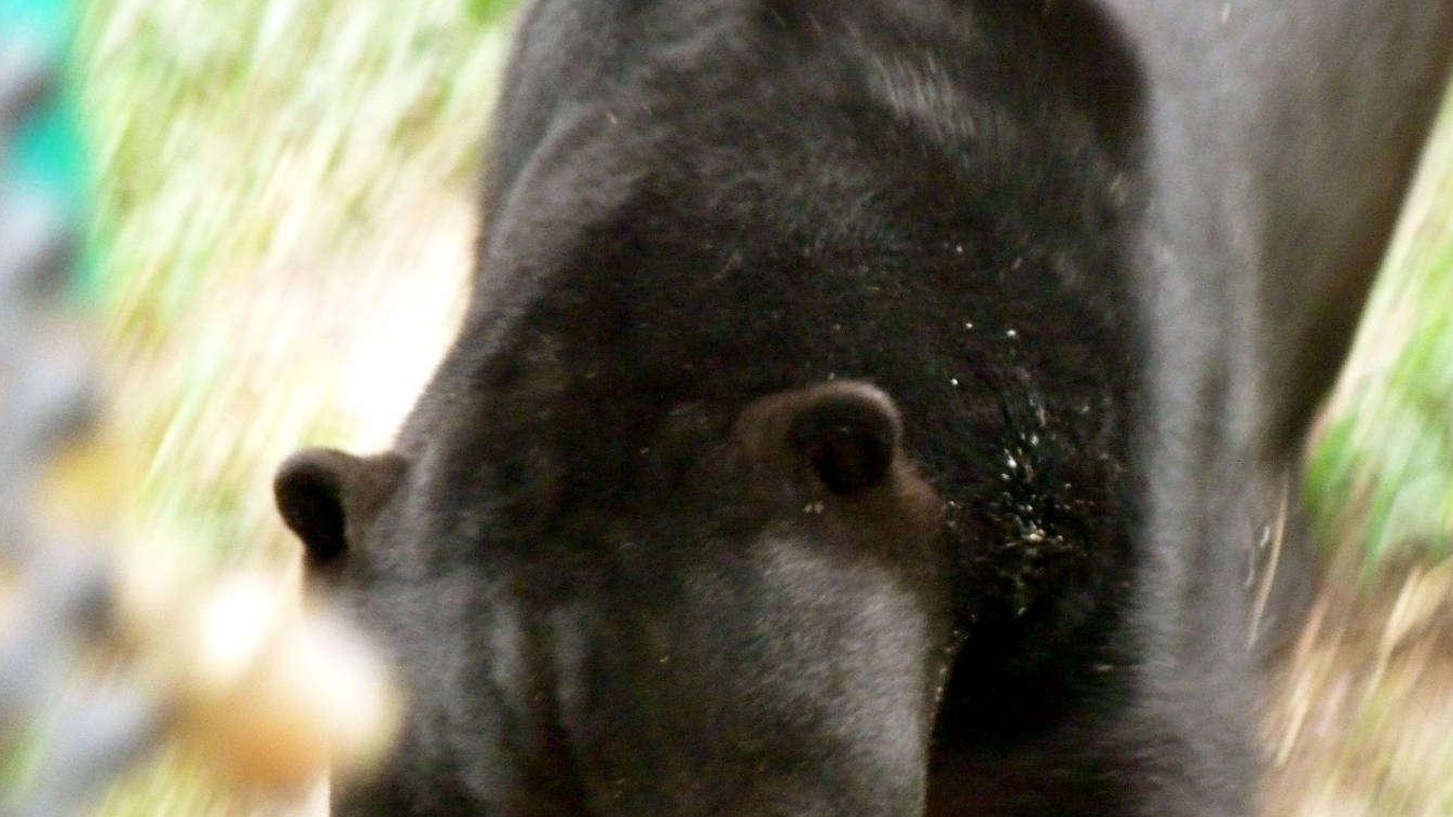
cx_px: 839
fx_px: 32940
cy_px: 594
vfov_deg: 1.4
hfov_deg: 2.5
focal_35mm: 855
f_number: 5.2
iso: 800
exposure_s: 1/50
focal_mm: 108
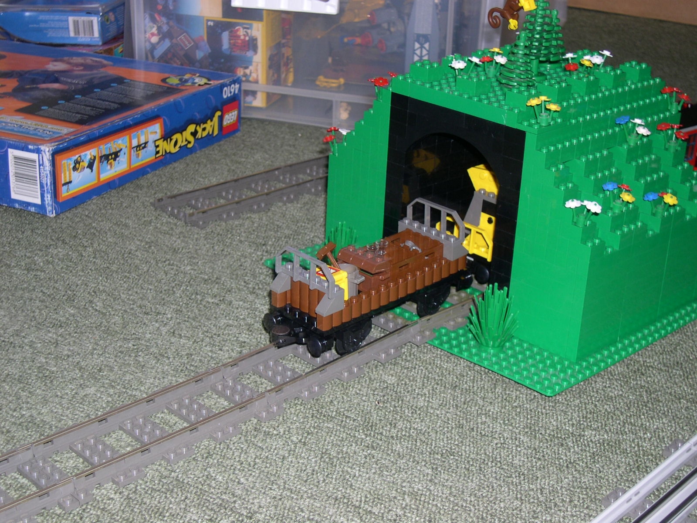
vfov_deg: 25.7
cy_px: 262
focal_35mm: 57
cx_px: 348
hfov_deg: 33.8
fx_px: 1148
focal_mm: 12.2
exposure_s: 1/60
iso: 100
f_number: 3.4
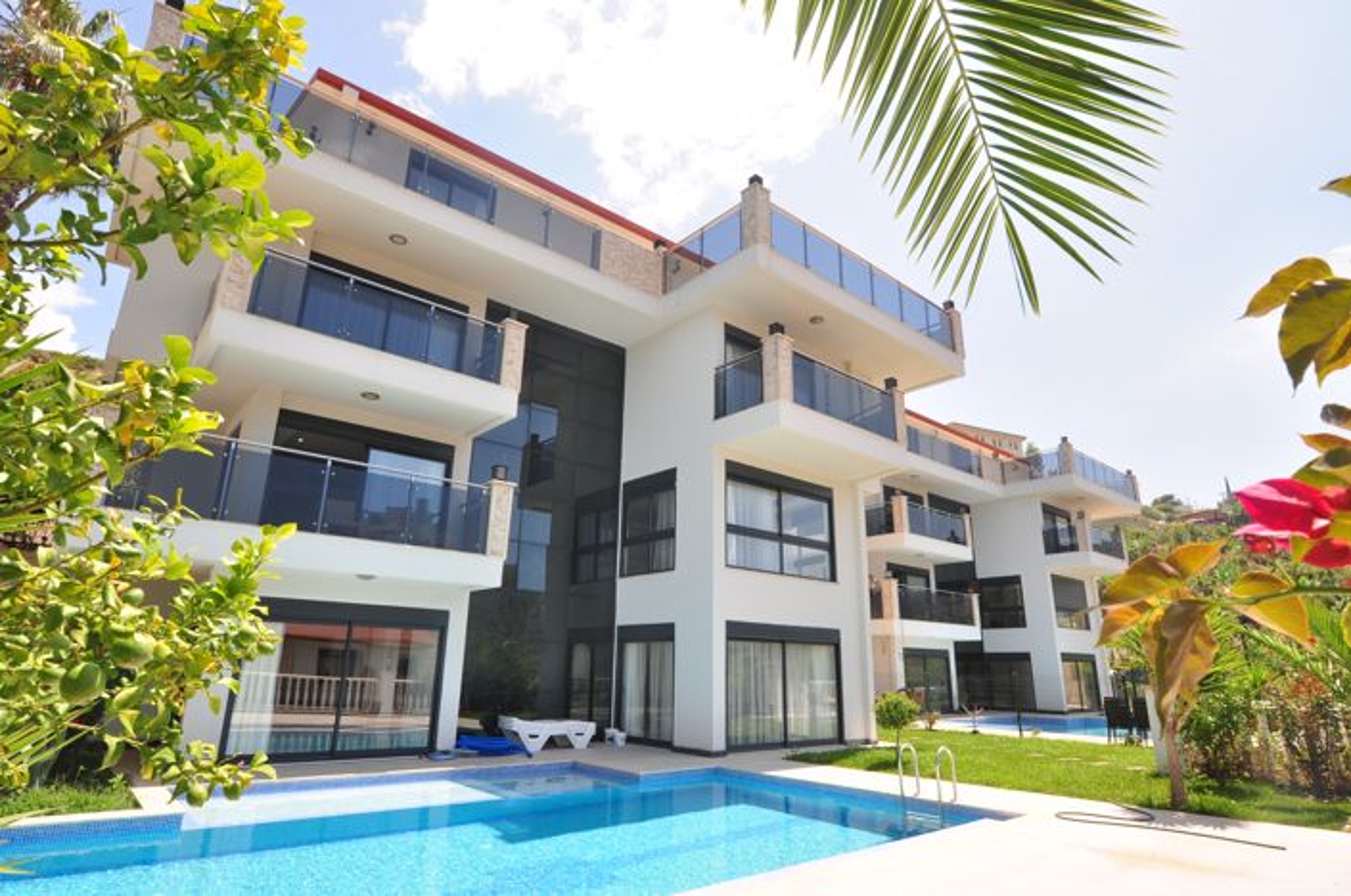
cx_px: 676
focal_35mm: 20
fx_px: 731
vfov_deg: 63.1
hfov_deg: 85.5
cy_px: 448
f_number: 11
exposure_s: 1/100
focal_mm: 13
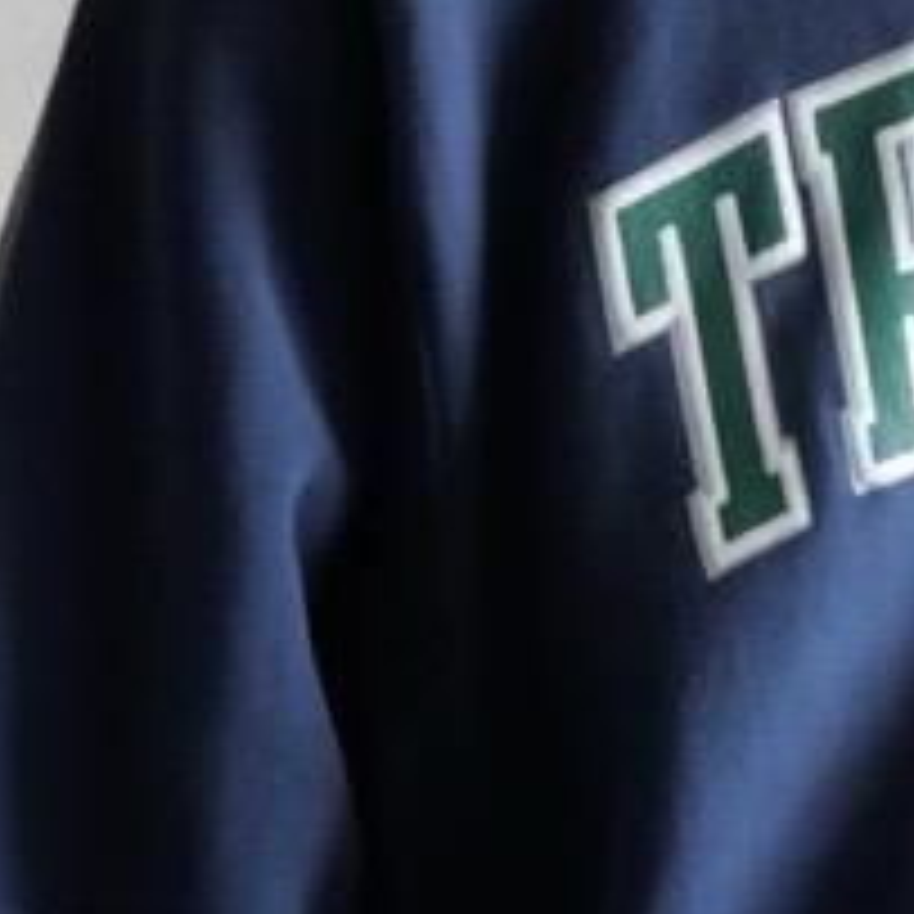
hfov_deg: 4.5
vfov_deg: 4.5
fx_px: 11561
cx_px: 995
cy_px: 903
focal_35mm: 387
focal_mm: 52
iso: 2500
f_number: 4
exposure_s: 1/125
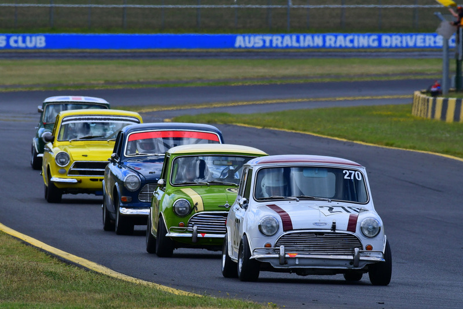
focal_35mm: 750
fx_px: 9649
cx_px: 232
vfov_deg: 1.8
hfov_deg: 2.7
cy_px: 154
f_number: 13
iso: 640
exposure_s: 1/640
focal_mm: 500
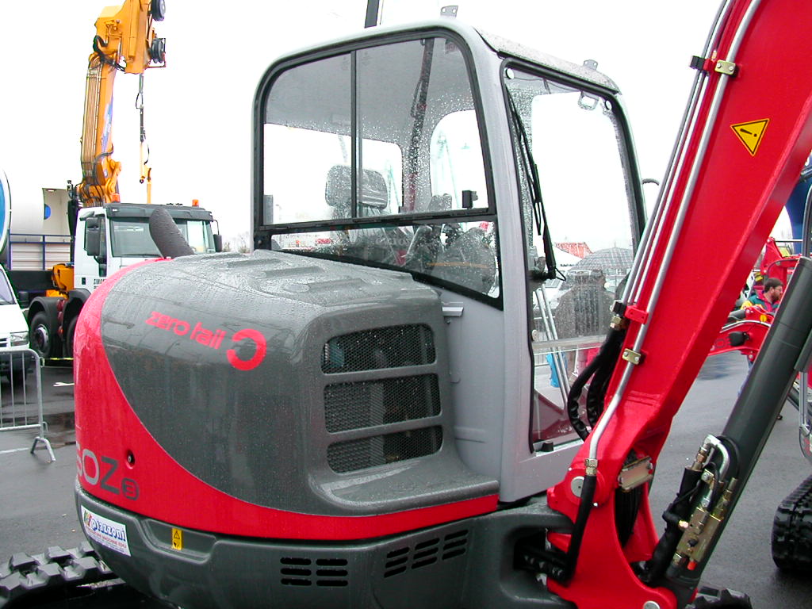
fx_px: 868
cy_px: 304
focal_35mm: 37
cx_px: 406
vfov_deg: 38.7
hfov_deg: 50.1
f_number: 2.7
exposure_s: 1/131
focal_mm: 5.6
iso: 100
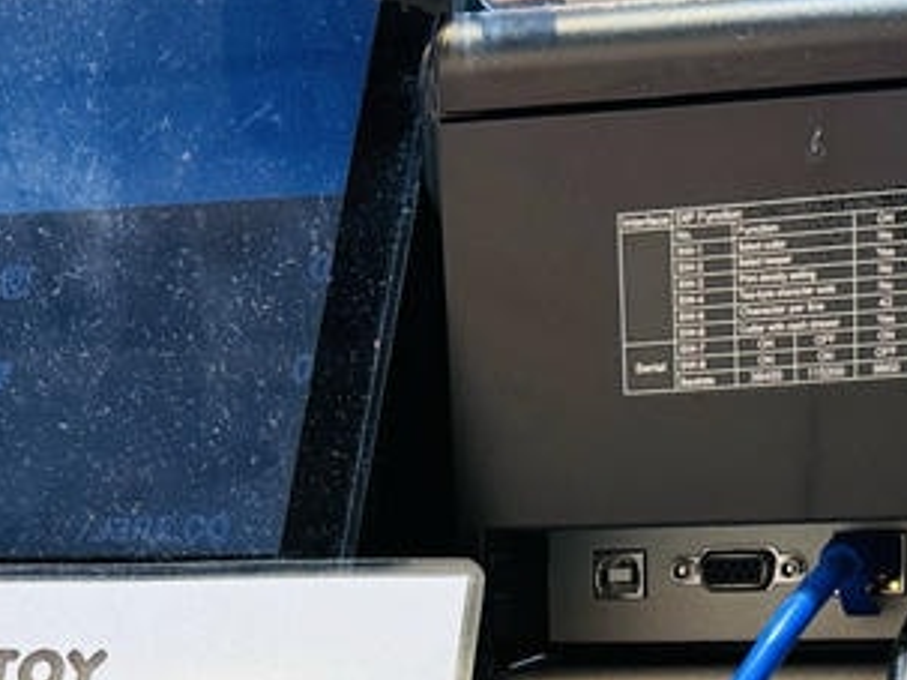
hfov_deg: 20.7
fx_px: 2488
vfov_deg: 14.5
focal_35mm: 95
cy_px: 1024
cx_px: 494
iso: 125
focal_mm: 6.86
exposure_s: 1/60
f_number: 1.78
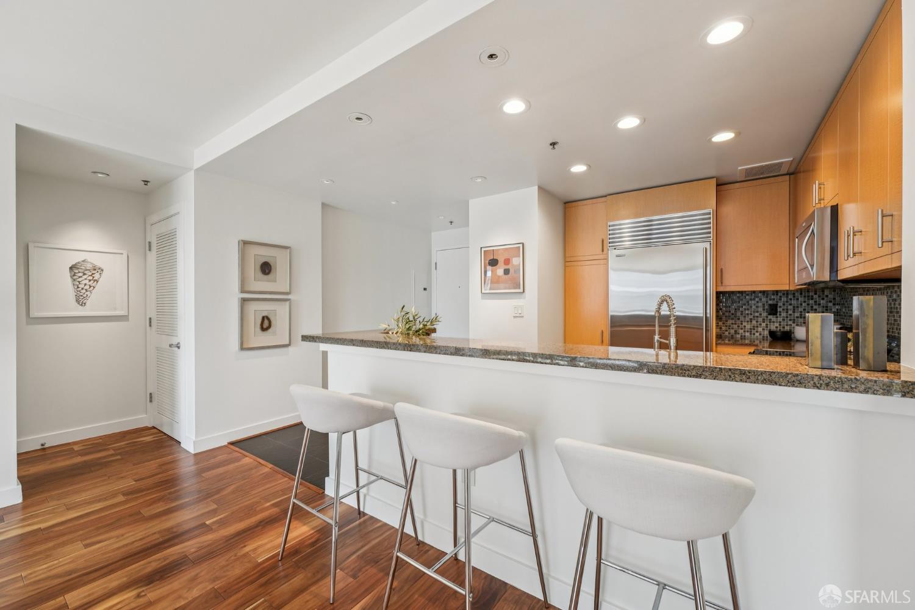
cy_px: 305
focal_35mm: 14
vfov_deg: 81.2
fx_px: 356
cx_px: 458
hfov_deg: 104.3
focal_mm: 14
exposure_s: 1/30
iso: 640
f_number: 8
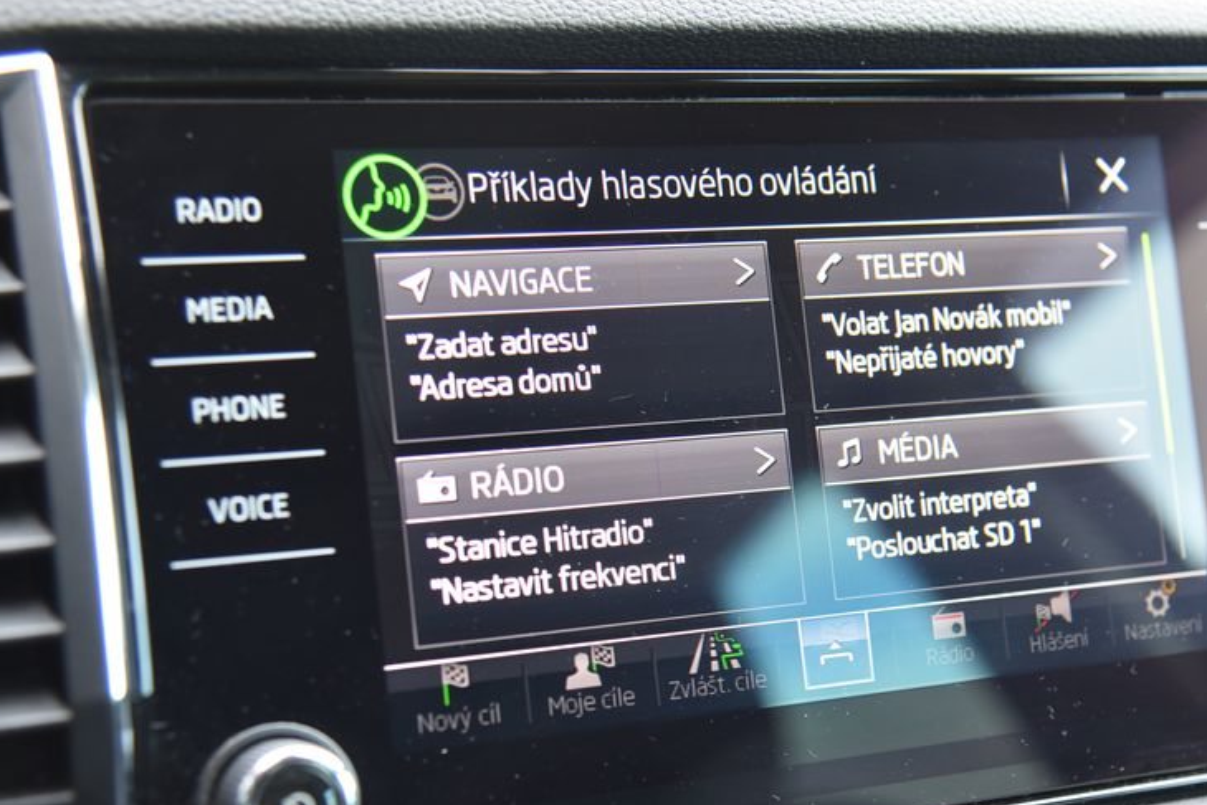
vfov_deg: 18.7
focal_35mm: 73
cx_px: 741
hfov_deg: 27.6
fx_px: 2448
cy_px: 438
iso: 500
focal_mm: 52
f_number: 4
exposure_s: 1/40
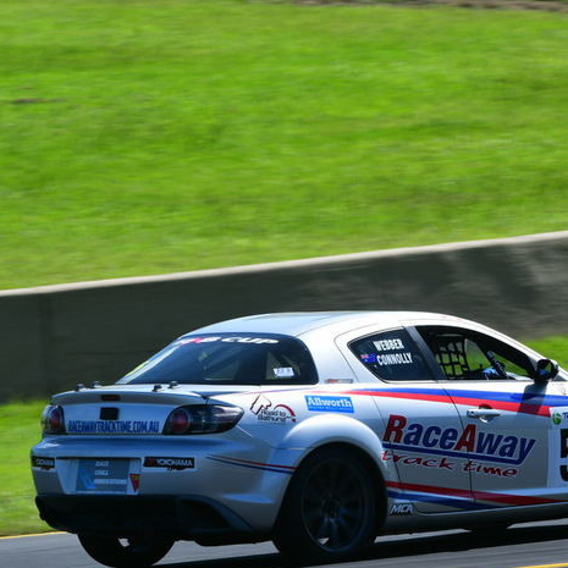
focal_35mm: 483
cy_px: 296
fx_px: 8967
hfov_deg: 3.6
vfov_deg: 3.6
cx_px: 398
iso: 200
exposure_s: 1/250
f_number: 11
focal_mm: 220
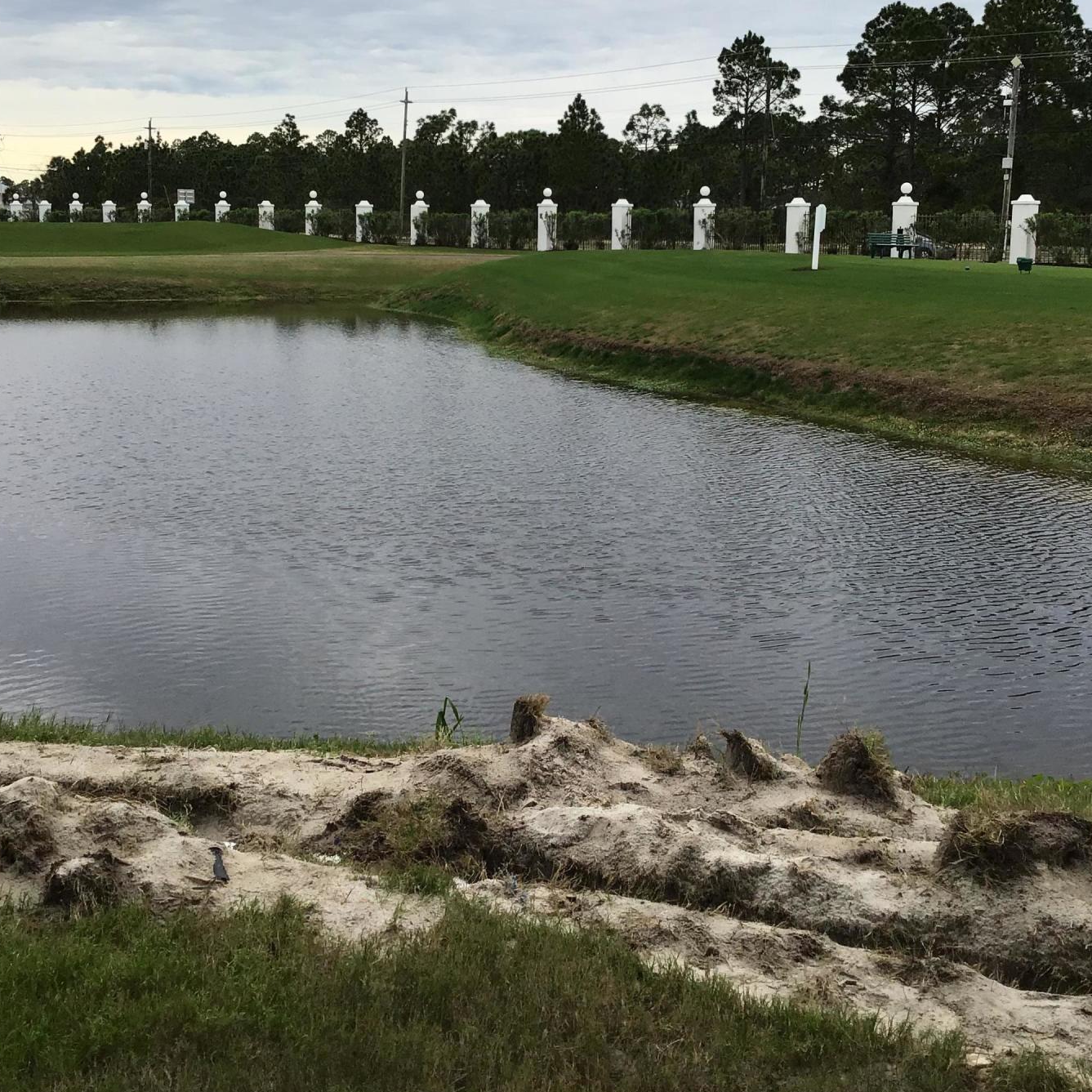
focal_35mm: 41
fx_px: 1463
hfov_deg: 40.9
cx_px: 535
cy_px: 412
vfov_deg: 40.6
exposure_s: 1/420
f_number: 2.4
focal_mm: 3.3
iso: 25
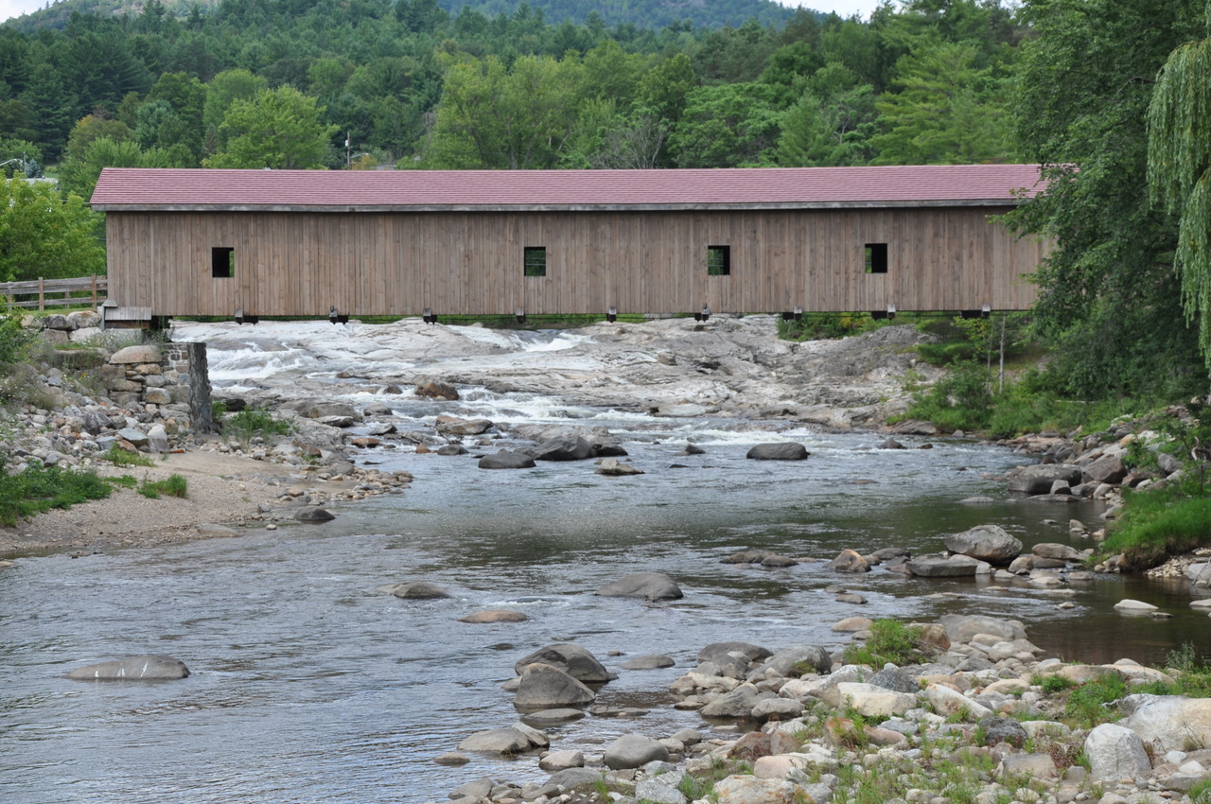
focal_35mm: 87
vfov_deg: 15.7
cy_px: 402
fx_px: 2923
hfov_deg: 23.4
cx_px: 606
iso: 200
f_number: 8
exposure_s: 1/250
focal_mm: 58
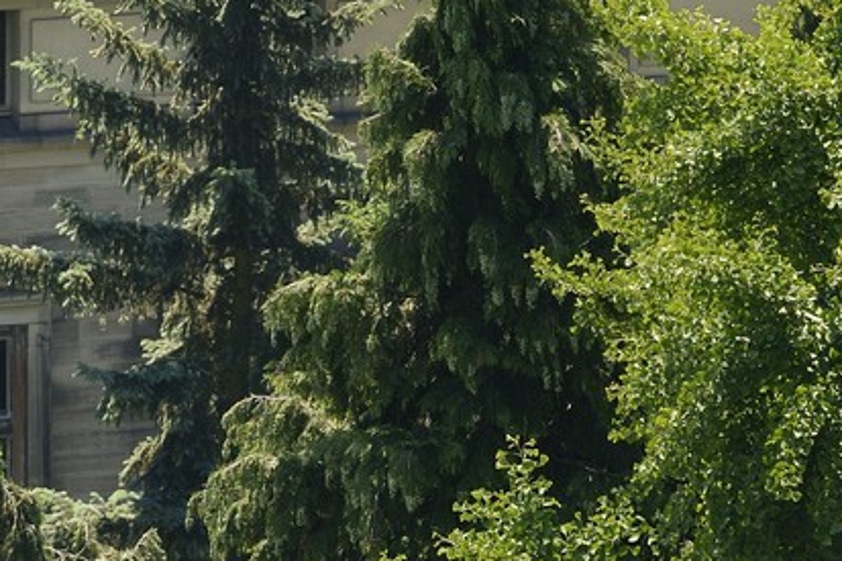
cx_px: -158
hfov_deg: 4.1
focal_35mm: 504
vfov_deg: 2.7
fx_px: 11783
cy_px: -755
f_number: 5.6
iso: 100
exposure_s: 1/200
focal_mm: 130
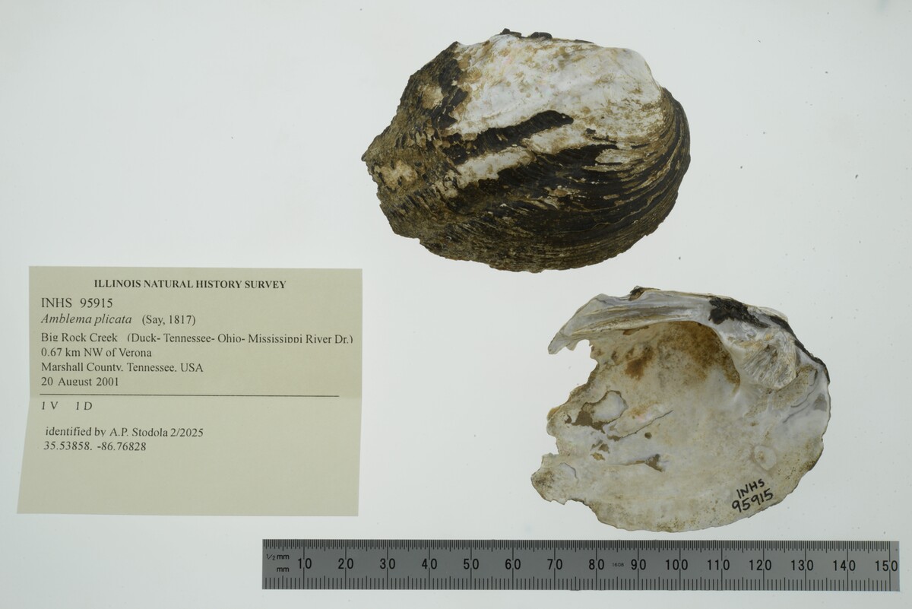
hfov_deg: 33.4
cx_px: 456
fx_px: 1520
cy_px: 304
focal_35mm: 60
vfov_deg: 22.6
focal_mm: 60
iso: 100
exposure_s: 1/10
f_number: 32
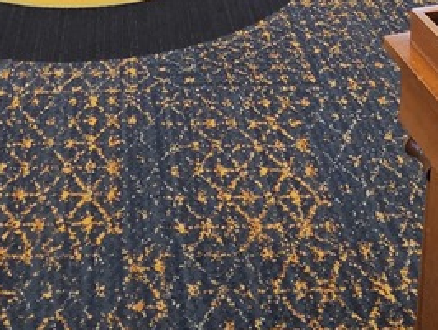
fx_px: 633
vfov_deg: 19.7
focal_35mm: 50
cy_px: -294
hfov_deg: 37.3
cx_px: 112
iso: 200
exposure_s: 1/60
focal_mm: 2.2
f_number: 2.2
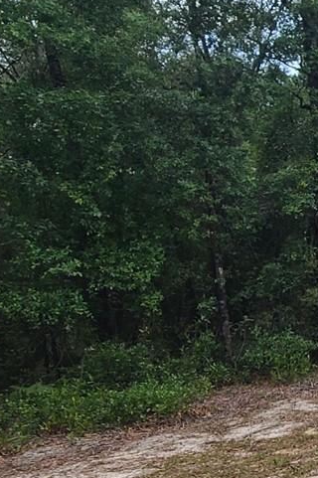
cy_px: 254
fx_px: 597
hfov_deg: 21.1
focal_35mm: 45
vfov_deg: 43.6
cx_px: 560
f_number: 2.2
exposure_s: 1/1078
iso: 50
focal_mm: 2.2
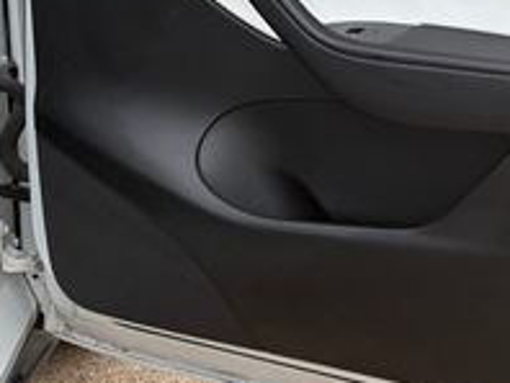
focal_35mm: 84
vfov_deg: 16.6
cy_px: -113
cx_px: 366
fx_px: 1239
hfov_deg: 23.1
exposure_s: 1/1751
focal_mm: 5.96
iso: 50
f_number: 1.6
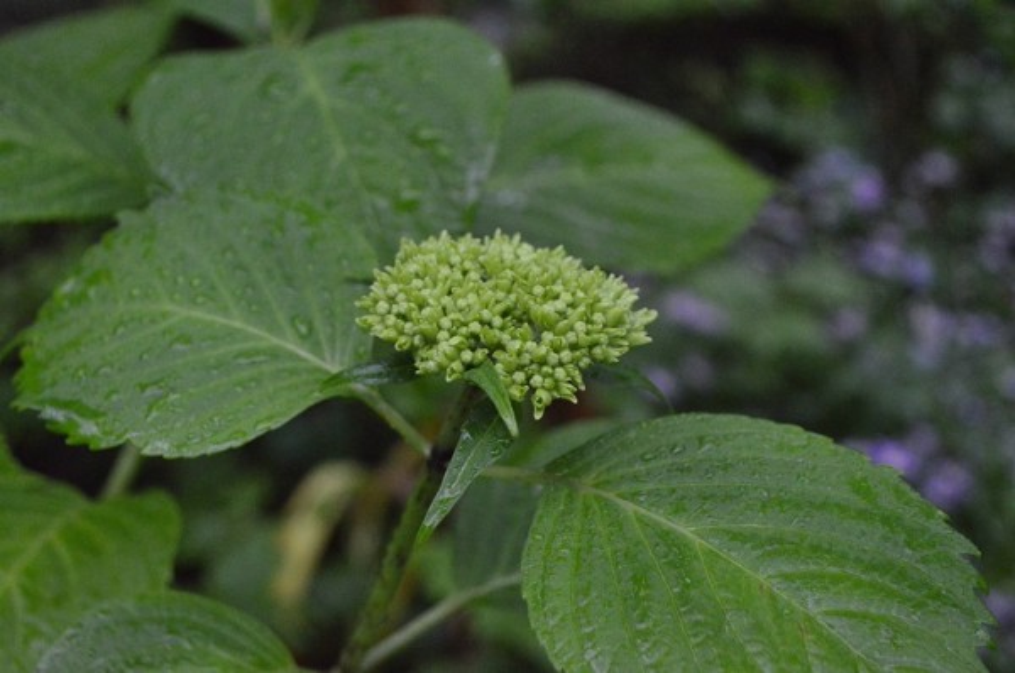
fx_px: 1478
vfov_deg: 25.7
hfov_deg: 37.9
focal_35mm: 52
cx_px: 508
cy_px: 336
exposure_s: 1/250
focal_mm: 35
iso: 3200
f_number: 5
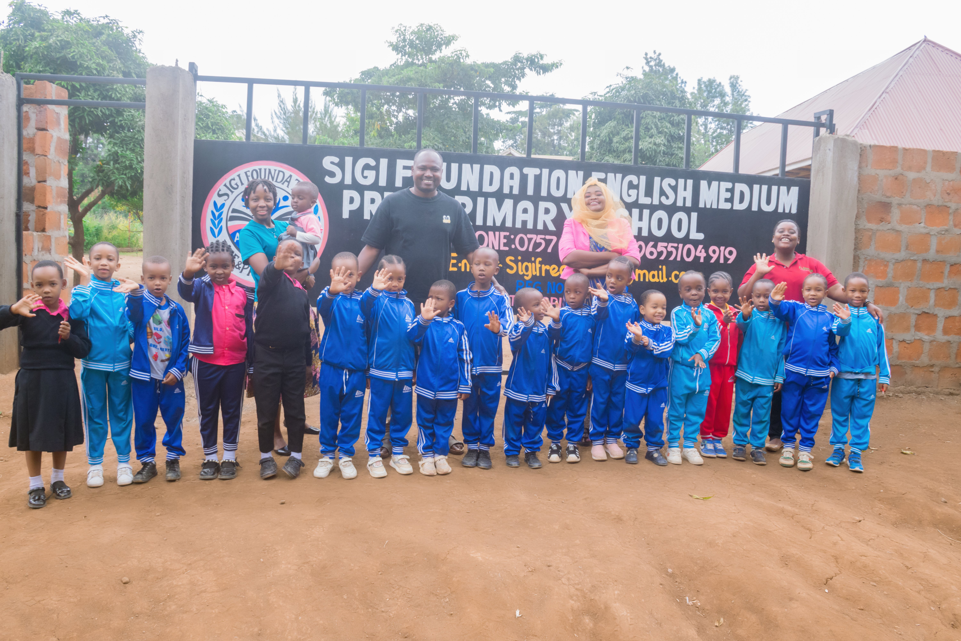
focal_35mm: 27
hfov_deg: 67.4
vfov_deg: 47.9
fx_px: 721
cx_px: 480
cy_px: 320
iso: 640
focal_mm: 18
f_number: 8
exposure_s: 1/250
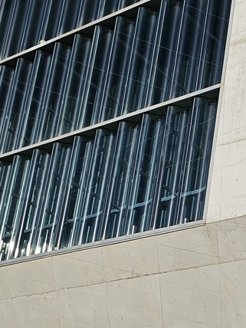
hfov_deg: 16.4
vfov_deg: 22.1
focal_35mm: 86
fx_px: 815
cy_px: 307
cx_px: 301
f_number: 1.7
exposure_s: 1/1709
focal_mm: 6.3
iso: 10
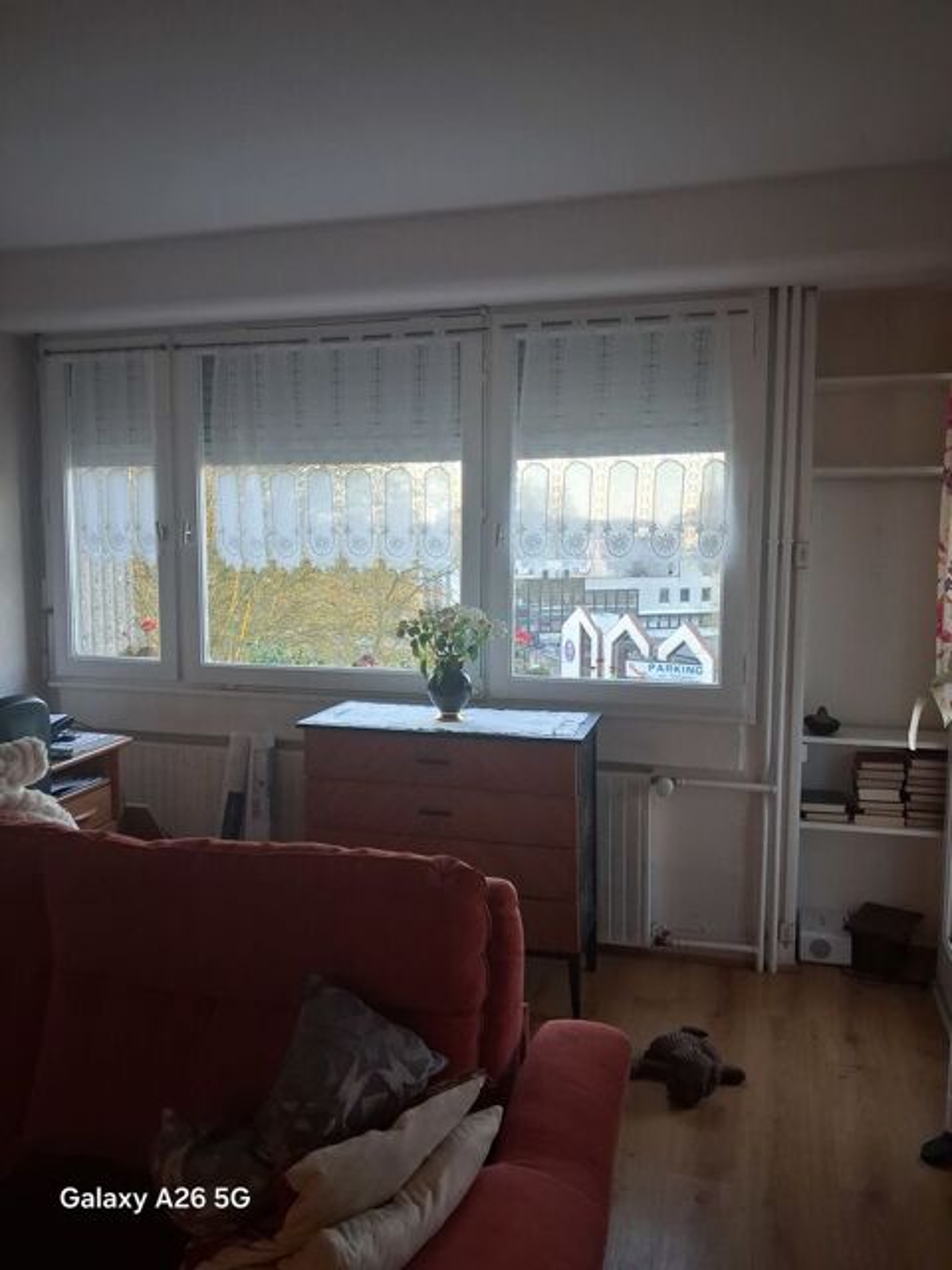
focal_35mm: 27
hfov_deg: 51.4
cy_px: 635
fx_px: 990
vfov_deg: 65.3
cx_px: 476
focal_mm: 4
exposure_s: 1/100
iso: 400
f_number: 1.8
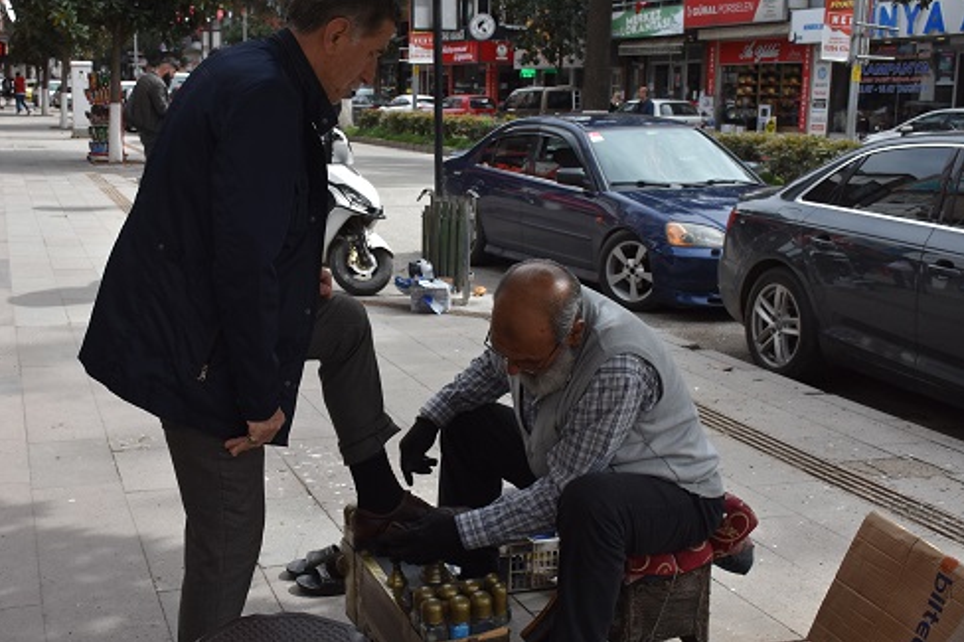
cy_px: 314
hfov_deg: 41.0
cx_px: 415
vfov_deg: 28.1
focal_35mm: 48
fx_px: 1285
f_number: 8
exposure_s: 1/500
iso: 400
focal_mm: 26
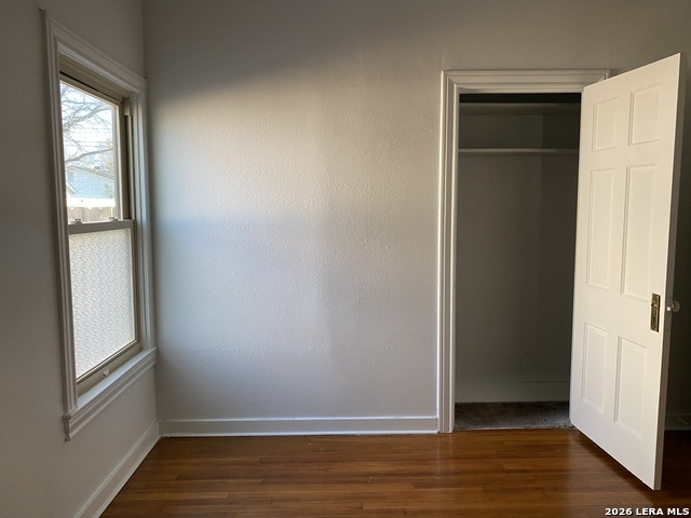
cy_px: 259
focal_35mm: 26
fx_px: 519
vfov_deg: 53.1
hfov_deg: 67.3
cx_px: 346
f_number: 1.8
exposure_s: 1/80
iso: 125
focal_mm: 4.25
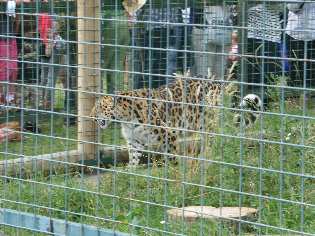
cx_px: 158
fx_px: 1592
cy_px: 118
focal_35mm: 175
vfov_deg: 8.5
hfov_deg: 11.3
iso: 80
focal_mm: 31.5
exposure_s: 1/145
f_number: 5.5
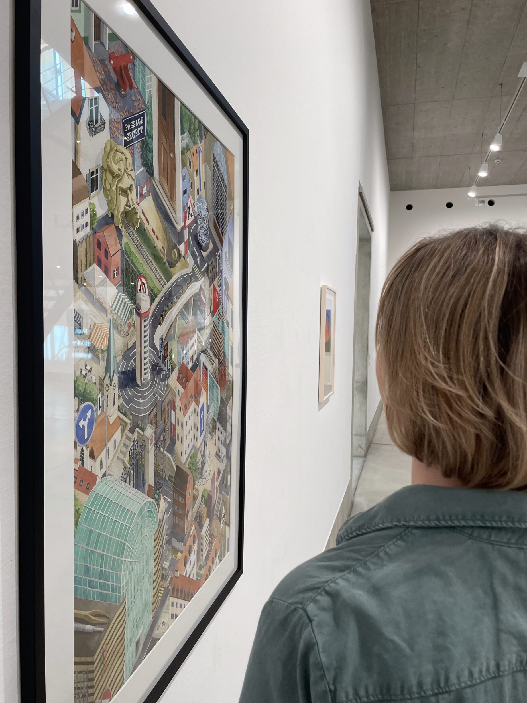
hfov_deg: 51.4
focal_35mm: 27
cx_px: 256
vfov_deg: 65.3
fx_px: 548
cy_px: 364
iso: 50
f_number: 1.6
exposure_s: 1/100
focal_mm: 4.2
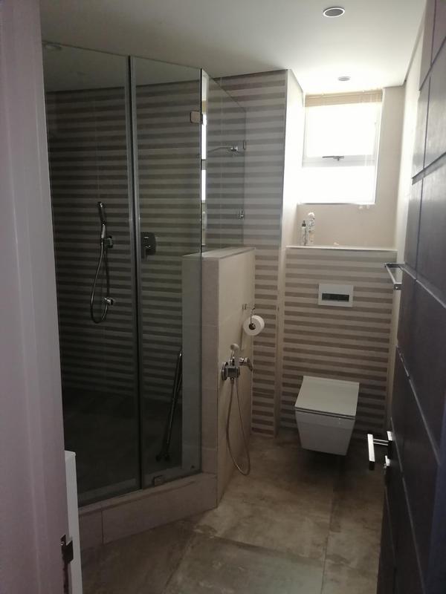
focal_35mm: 27
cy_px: 297
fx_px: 464
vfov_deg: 65.3
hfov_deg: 51.4
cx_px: 223
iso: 500
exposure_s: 1/100
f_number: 1.8
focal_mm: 5.3
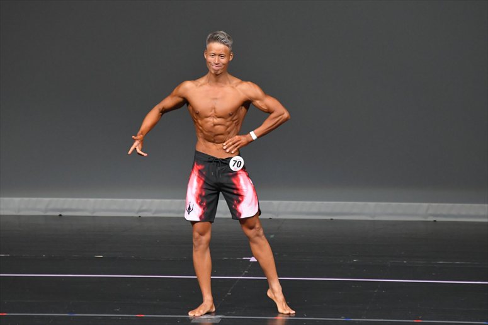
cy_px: 162
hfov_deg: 6.5
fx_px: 4268
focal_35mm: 315
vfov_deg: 4.4
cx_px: 244
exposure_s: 1/400
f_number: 5.6
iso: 4000
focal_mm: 210
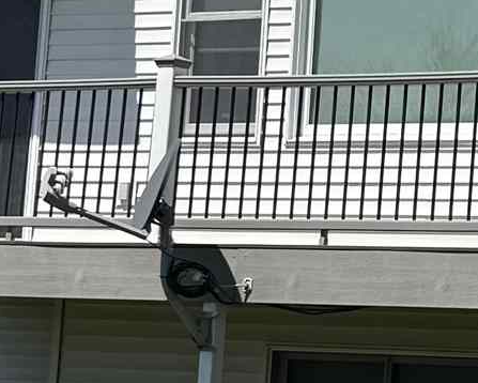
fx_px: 2279
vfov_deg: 9.6
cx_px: 905
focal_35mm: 161
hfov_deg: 11.0
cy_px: 77
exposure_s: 1/5714
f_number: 1.78
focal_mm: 6.76
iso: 80
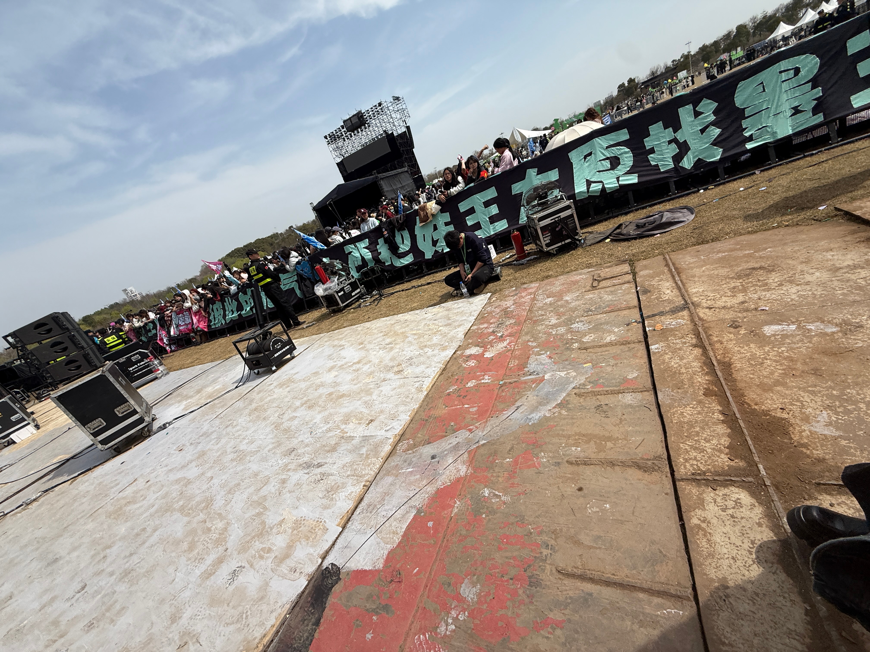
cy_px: 326
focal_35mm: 14
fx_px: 352
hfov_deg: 102.1
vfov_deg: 85.7
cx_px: 435
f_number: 2.2
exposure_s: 1/2717
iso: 50
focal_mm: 2.22
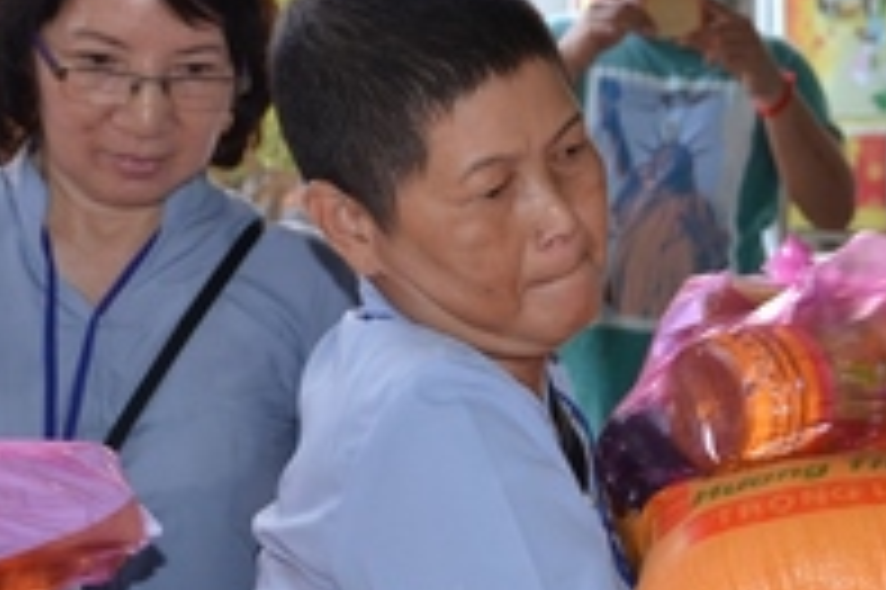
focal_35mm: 124
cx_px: 828
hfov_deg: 16.3
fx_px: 3041
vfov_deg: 11.0
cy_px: 538
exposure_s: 1/60
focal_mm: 25
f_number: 4.5
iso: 640
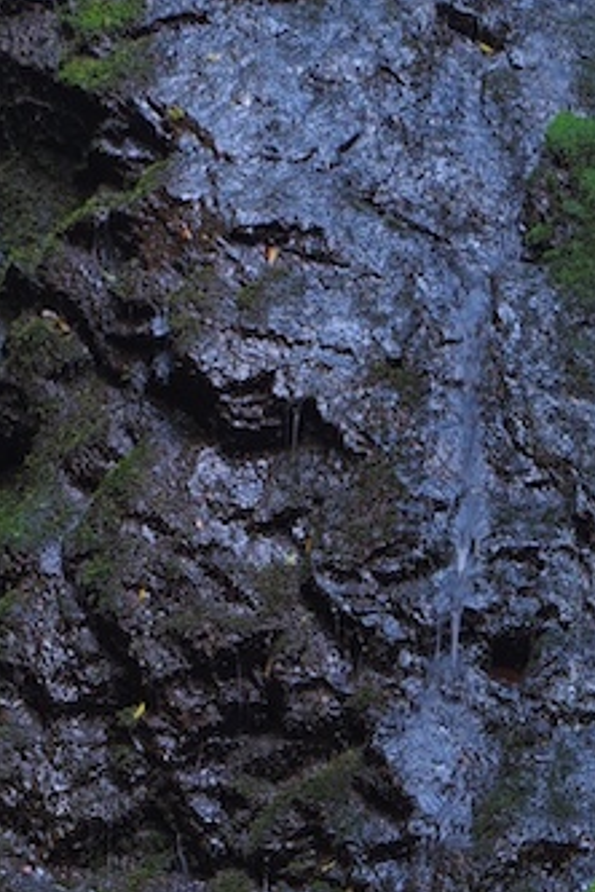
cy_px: 490
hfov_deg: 3.9
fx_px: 8800
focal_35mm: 355
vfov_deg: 5.8
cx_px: 702
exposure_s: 30
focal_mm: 55
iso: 100
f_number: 13
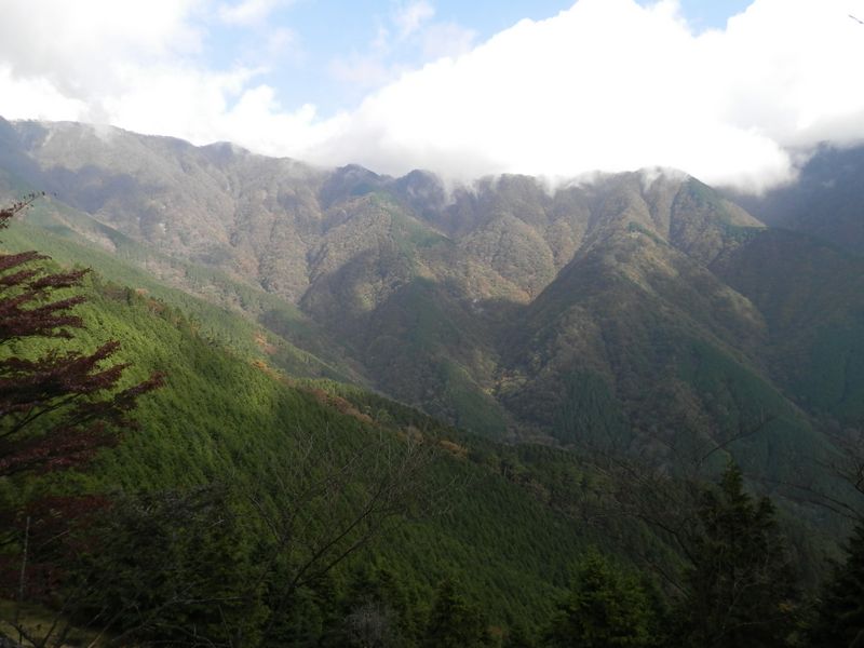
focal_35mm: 25
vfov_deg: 54.9
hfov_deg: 69.4
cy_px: 324
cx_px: 432
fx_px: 624
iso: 80
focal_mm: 4.5
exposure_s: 1/500
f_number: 3
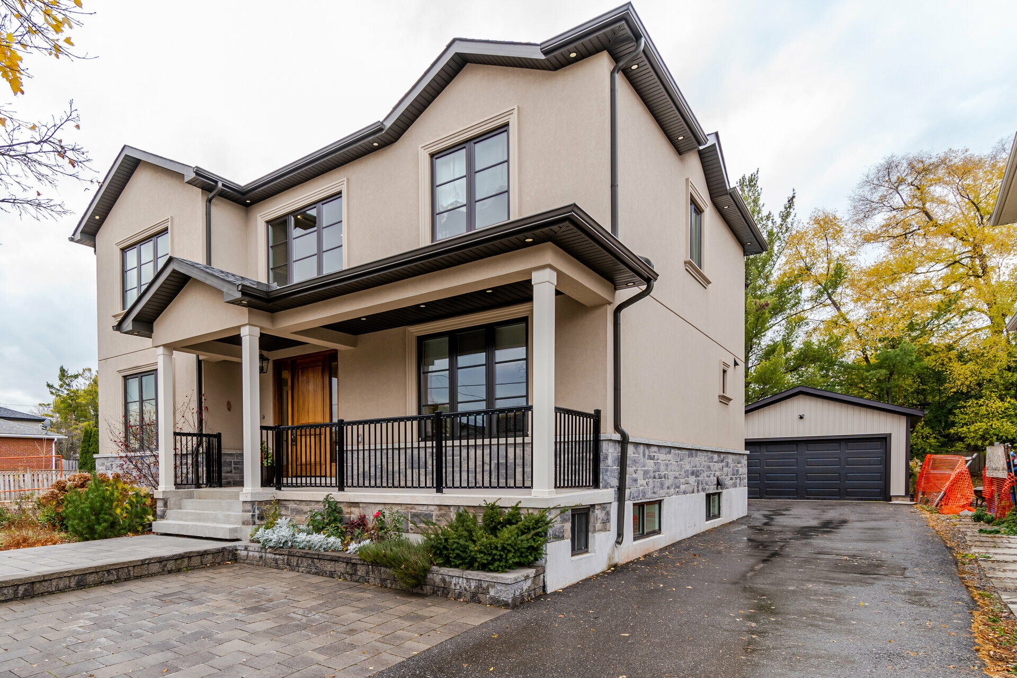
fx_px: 424
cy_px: 339
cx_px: 508
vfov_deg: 77.3
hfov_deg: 100.4
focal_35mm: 15
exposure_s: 1/30
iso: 80
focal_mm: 10
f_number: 7.1
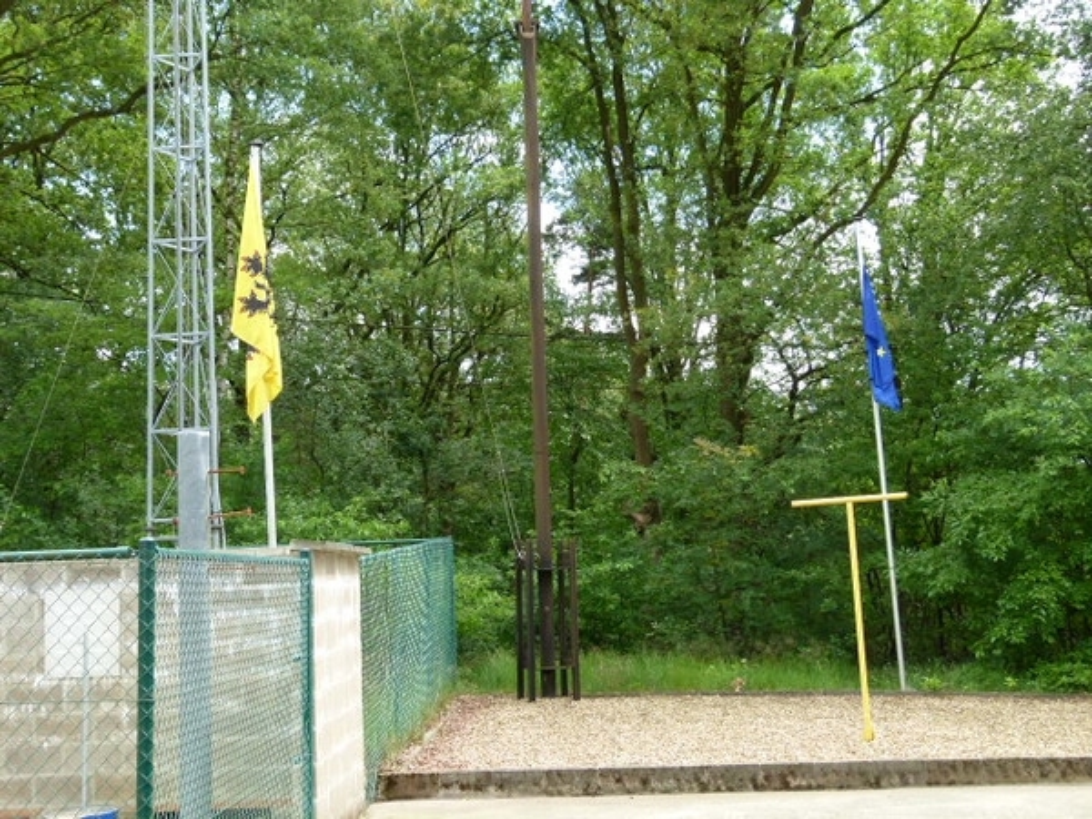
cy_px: 410
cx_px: 546
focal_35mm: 47
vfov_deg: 30.9
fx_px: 1483
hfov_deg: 40.4
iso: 100
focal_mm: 8.5
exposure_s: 1/125
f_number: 3.6
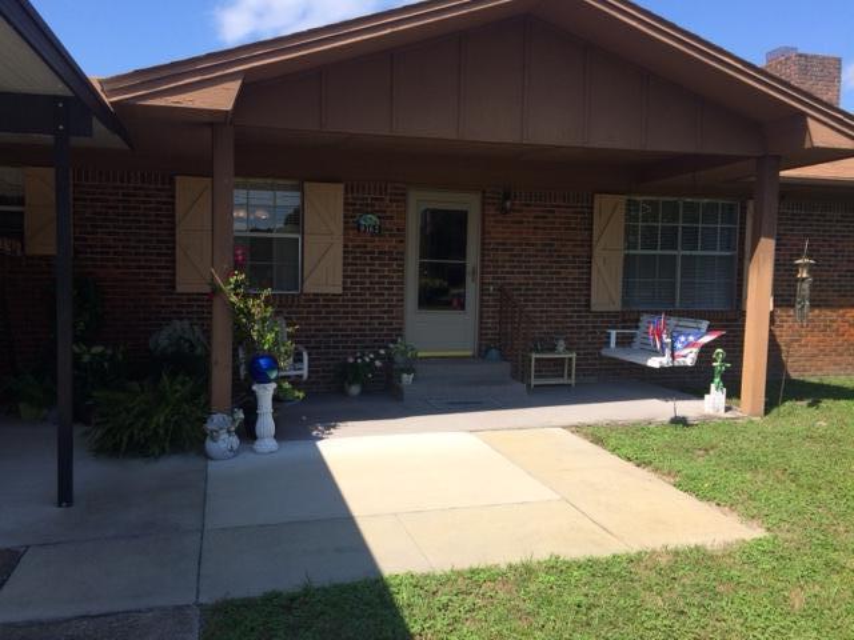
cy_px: 320
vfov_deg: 48.2
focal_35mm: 29
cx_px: 427
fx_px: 715
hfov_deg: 61.7
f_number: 2.2
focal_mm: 4.15
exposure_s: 1/1786
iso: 32
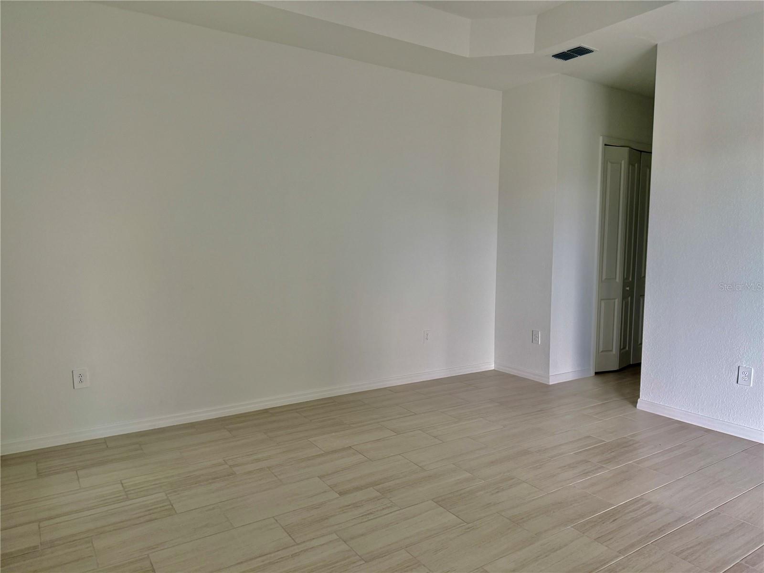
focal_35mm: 24
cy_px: 286
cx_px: 382
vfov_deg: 56.8
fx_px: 530
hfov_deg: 71.6
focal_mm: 6.76
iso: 160
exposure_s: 1/60
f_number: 1.78
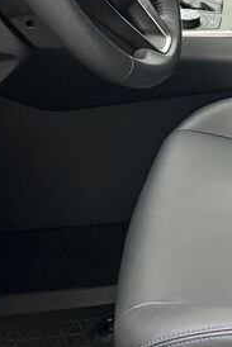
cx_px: 333
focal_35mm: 101
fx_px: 975
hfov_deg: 12.9
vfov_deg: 19.8
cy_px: 25
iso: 125
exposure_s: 1/90
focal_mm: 5.1
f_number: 1.6
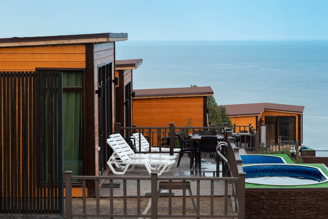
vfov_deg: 13.2
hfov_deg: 19.6
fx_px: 947
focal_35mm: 104
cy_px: 119
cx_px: 161
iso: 200
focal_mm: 85
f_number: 4
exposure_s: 1/500
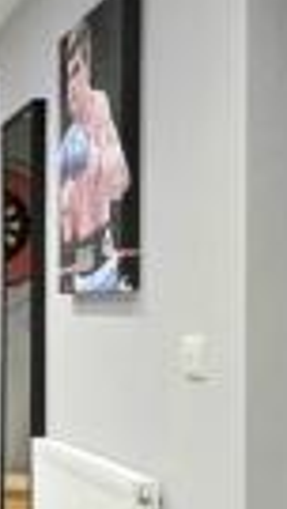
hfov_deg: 15.8
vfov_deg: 34.2
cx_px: -278
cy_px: 311
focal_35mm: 61
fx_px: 825
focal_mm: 2.2
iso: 640
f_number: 2.2
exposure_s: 1/101
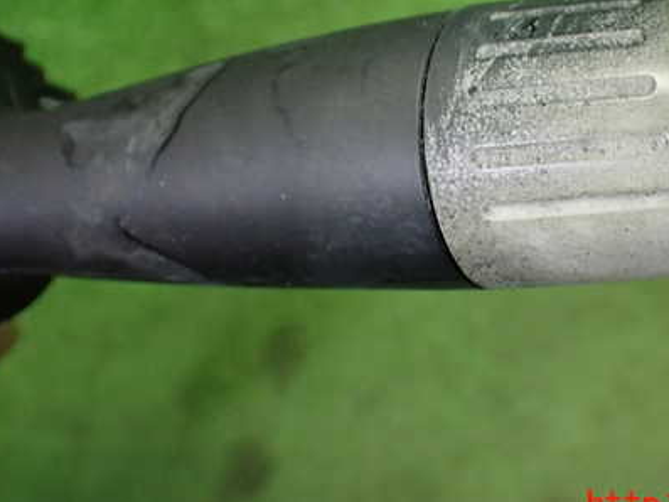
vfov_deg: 23.5
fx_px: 1199
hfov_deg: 30.9
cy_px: 148
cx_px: 462
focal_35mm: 62
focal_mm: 7.31
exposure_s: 1/80
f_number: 2.8
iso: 800
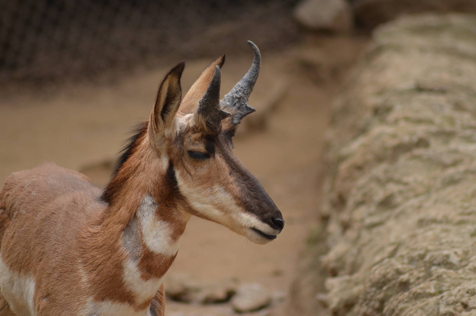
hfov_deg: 5.5
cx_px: 238
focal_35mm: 375
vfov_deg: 3.7
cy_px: 158
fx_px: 4948
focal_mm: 250
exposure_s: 1/1000
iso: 560
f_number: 5
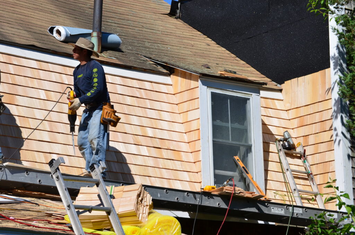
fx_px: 1358
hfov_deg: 14.9
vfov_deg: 9.9
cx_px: 178
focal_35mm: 138
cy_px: 118
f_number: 11
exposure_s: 1/200
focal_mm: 92
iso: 100
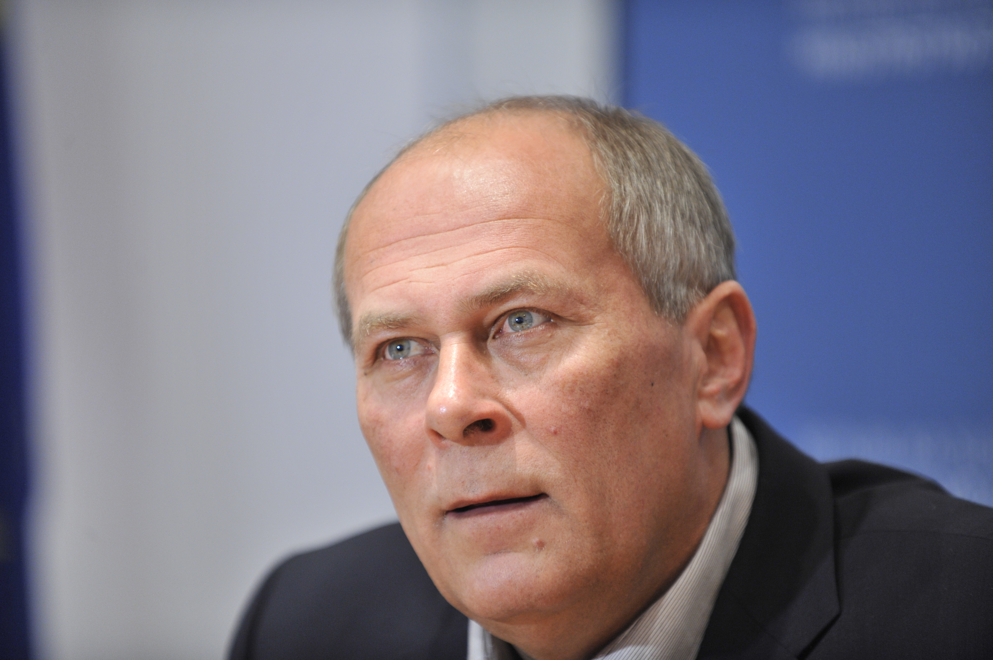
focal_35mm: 200
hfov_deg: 10.3
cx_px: 496
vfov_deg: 6.9
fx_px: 5513
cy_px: 330
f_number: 2.8
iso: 1250
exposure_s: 1/80
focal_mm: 200
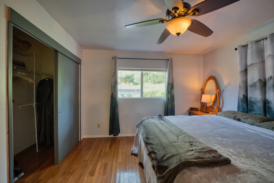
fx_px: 111
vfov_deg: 78.9
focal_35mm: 15
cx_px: 137
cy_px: 92
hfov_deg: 101.9
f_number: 4
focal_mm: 14.6
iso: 50
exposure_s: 1/5
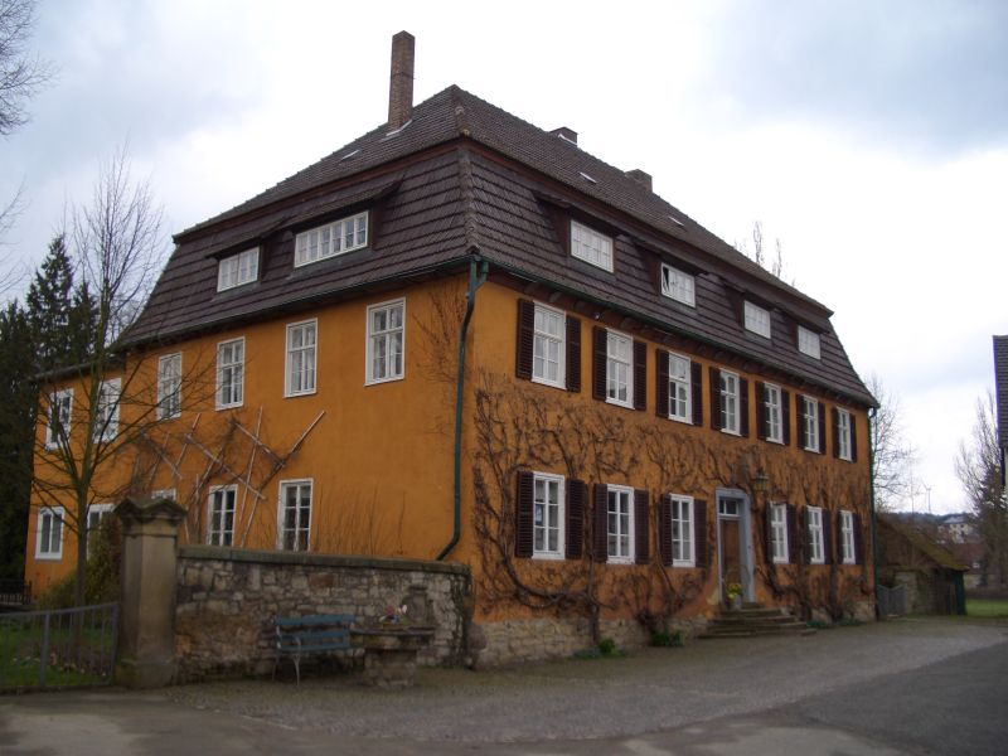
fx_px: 1019
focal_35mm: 35
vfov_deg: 40.7
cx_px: 504
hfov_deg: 52.6
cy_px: 378
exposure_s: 1/320
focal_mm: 5.8
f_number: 2.6
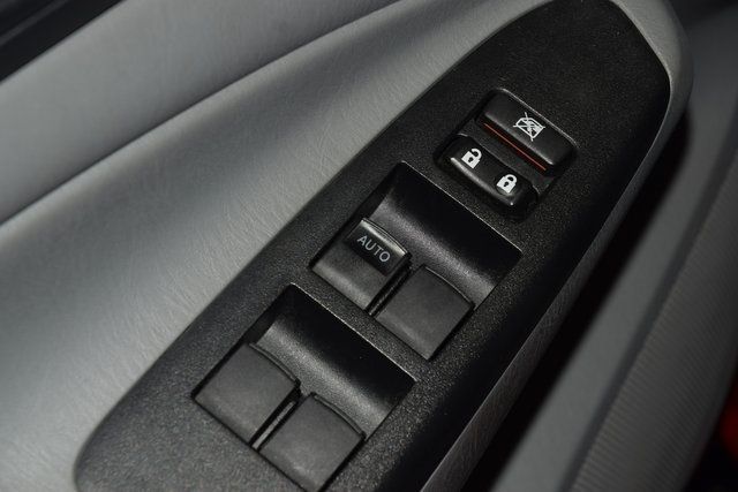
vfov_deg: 13.0
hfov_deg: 19.5
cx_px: 369
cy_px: 246
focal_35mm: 105
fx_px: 2153
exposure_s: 1/125
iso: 100
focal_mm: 70
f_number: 8
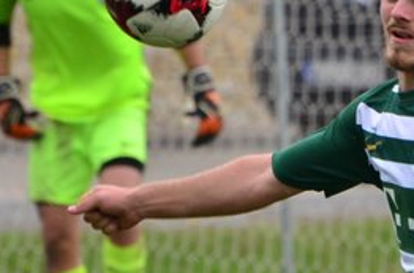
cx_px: 389
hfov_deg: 1.7
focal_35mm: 1238
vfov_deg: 1.1
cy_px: 153
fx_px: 14194
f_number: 7.1
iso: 1000
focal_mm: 270
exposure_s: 1/1000
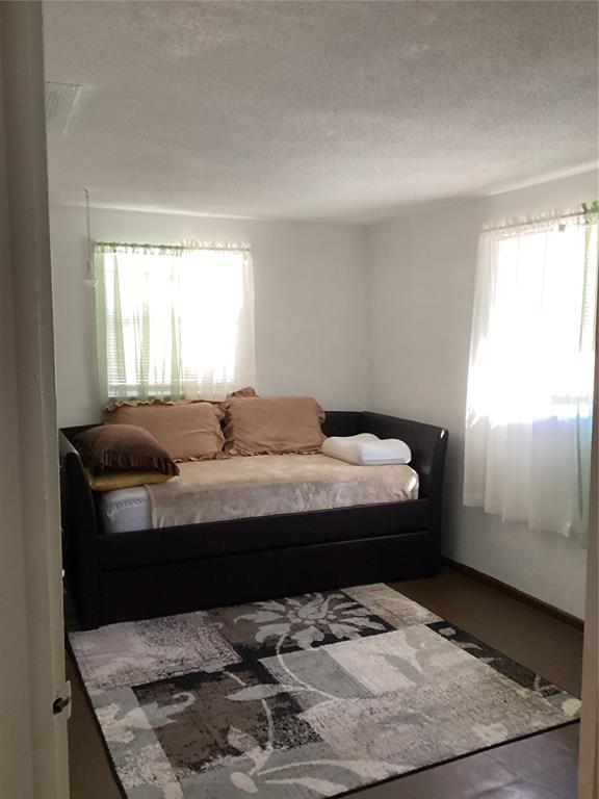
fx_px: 715
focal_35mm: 31
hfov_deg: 45.4
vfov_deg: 58.4
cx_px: 300
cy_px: 400
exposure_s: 1/50
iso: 250
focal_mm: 3.3
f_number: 2.4
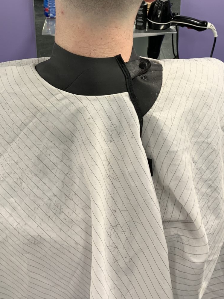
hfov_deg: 29.1
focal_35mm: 50
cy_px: 35
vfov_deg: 36.1
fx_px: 431
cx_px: 98
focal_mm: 4.25
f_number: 1.8
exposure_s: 1/50
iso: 80
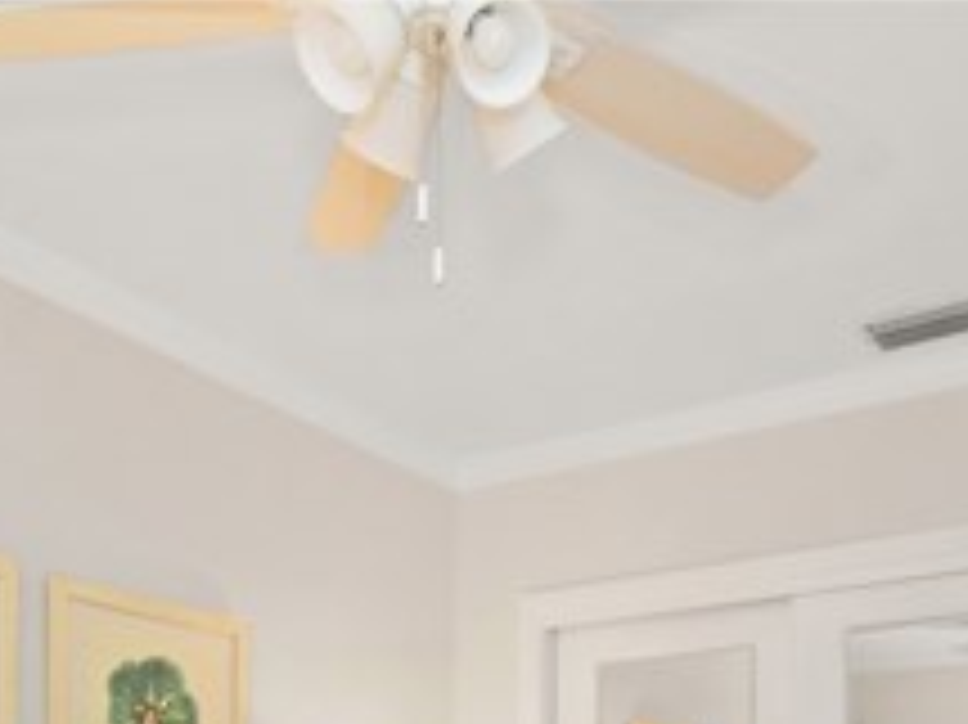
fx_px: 1202
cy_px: 956
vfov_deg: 27.6
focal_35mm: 43
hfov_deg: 43.8
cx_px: 545
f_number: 8
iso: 1250
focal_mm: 10
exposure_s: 1/20
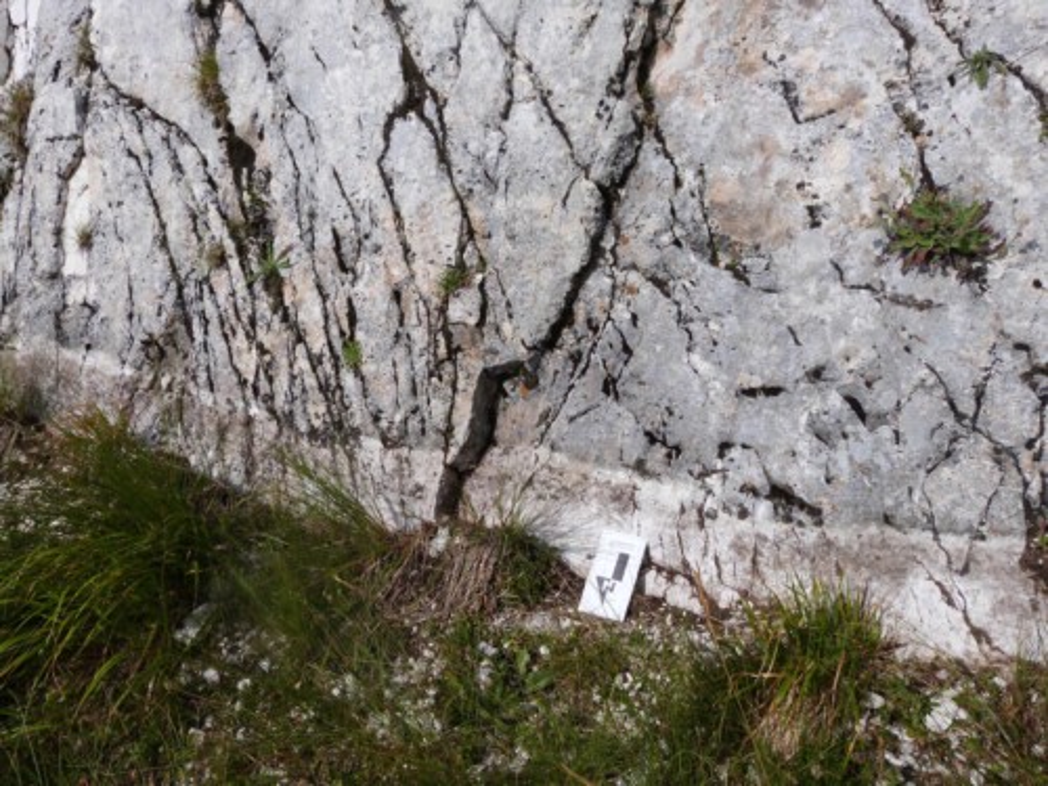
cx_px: 524
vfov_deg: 54.9
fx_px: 757
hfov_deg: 69.4
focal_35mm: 25
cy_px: 393
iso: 100
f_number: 5.6
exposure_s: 1/800
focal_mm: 4.5
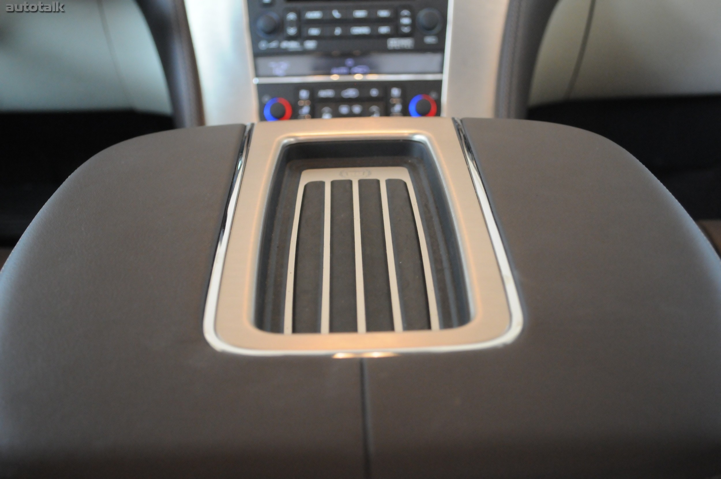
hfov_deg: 38.9
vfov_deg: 26.4
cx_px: 360
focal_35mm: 51
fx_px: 1020
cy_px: 240
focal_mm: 34
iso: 2000
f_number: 5
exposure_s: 1/30
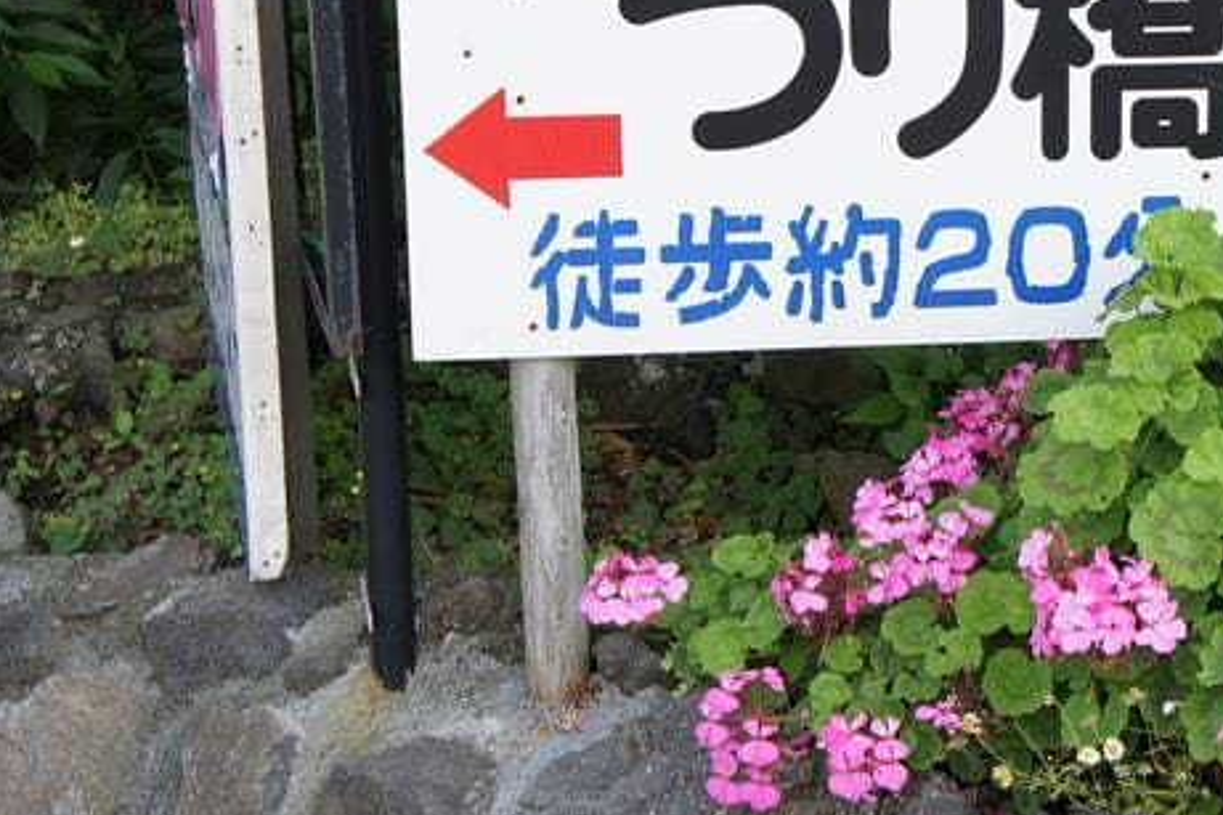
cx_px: 1005
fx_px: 2886
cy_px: 332
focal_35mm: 85
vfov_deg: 16.1
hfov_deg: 23.5
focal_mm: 33
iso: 200
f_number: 6.3
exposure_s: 1/125
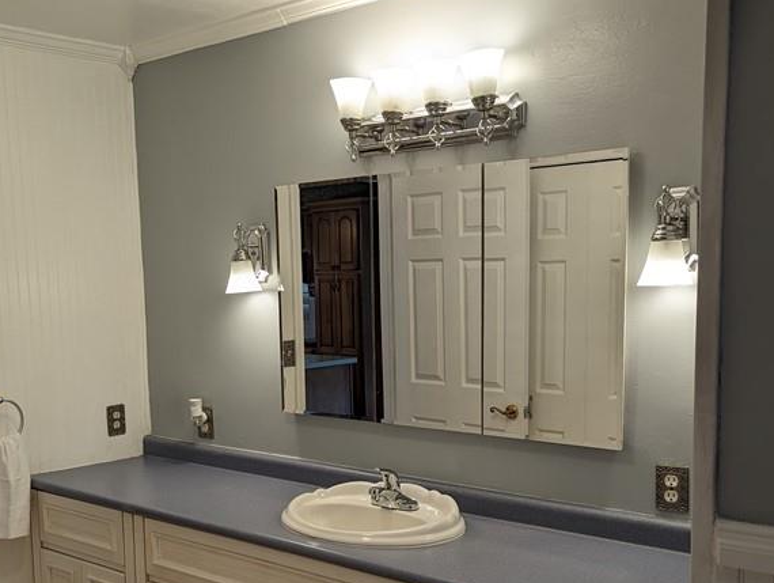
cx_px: 310
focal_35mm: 43
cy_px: 402
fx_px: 963
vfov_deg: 33.3
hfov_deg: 43.6
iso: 41
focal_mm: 6.81
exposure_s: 1/120
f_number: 1.85
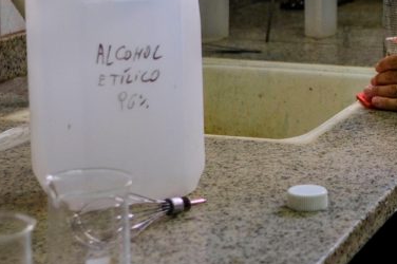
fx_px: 1201
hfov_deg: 18.4
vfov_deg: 12.4
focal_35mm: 109
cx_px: 361
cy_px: -11
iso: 640
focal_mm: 23
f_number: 2
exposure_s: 1/210
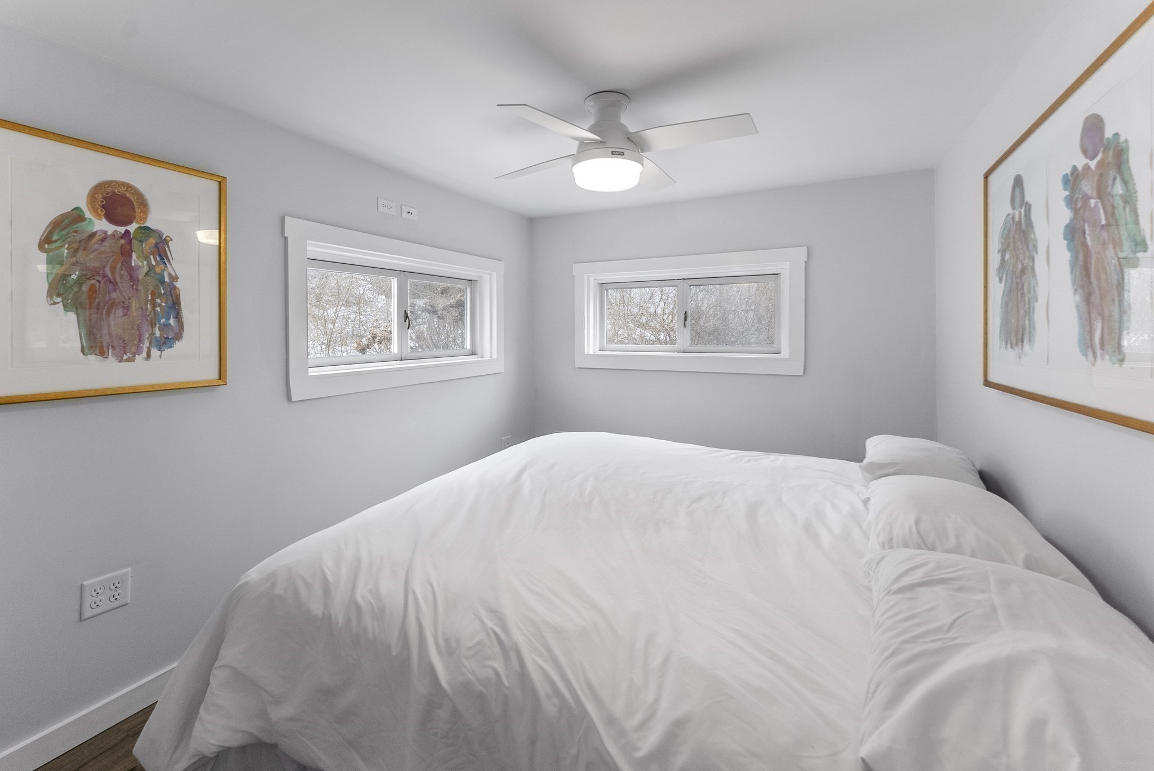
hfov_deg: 104.2
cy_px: 386
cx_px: 577
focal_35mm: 14
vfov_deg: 81.3
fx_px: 449
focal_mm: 14
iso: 640
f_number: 5.6
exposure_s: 1/80
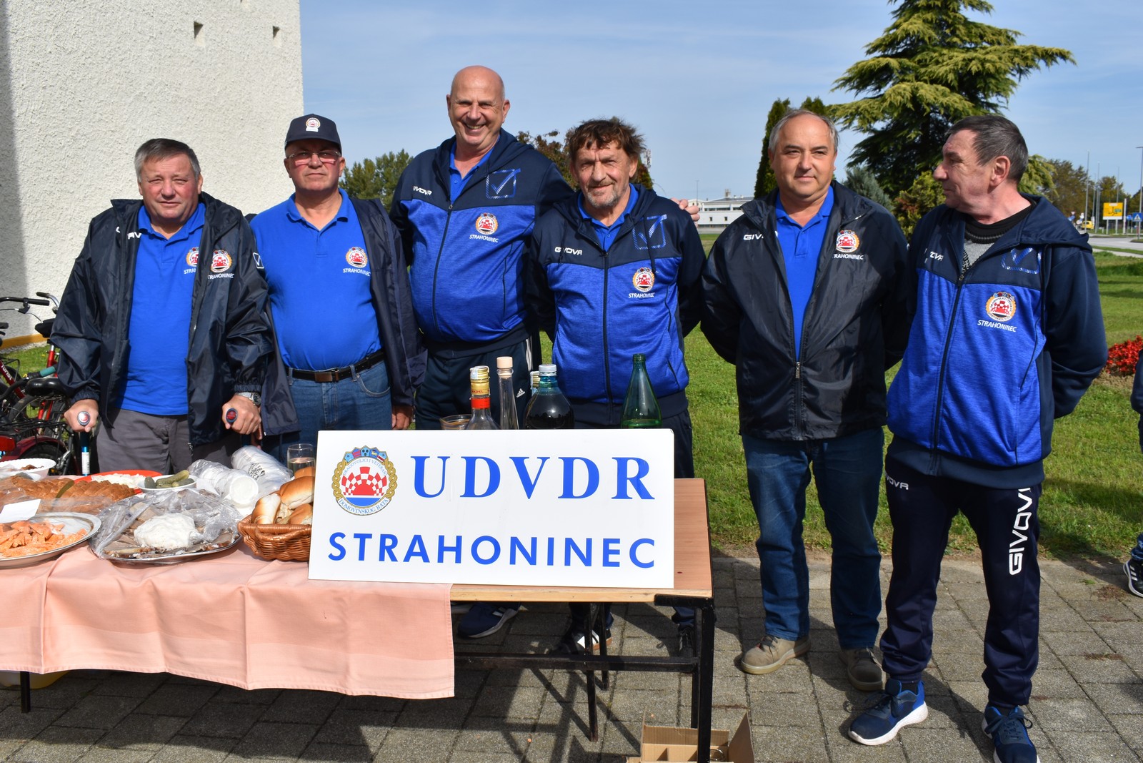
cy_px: 382
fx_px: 1000
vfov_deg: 41.7
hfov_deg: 59.5
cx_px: 572
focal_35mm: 32
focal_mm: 21
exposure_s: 1/200
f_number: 13
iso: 100
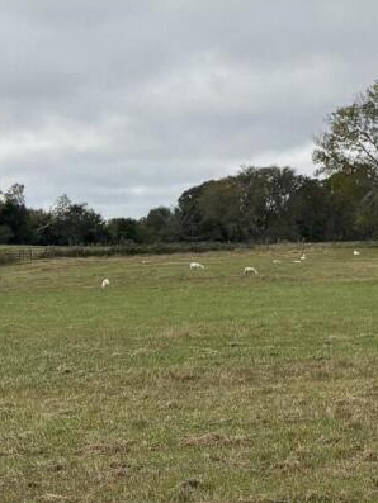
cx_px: 633
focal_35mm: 131
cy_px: 347
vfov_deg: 15.0
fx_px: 1906
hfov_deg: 10.8
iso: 50
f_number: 1.6
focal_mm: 5.96
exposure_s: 1/6993
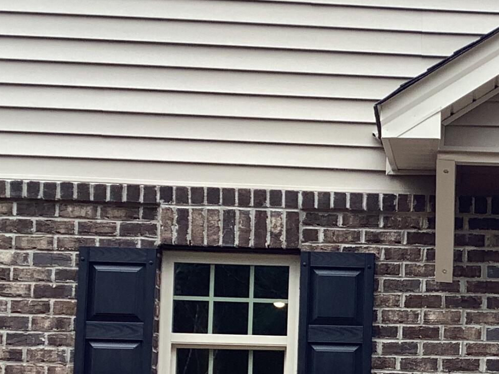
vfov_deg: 15.3
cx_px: 566
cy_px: 353
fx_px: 1369
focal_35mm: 95
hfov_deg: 19.7
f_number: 2.4
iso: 25
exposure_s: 1/100
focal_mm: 3.3
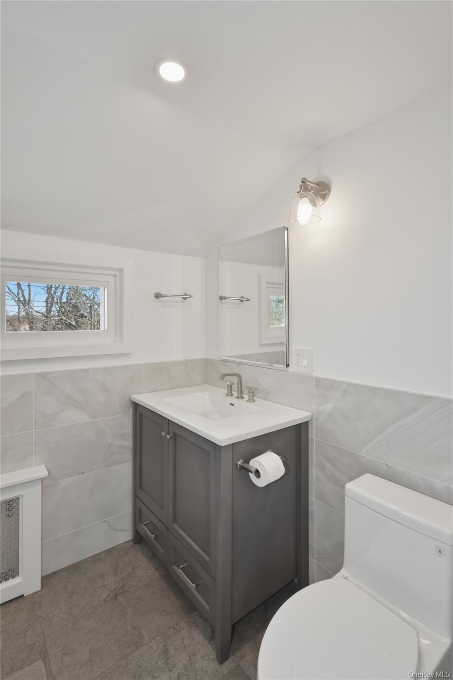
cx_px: 226
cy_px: 340
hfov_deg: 77.3
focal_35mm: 15
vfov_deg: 100.4
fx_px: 283
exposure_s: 1/80
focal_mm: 10
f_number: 4.5
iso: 200
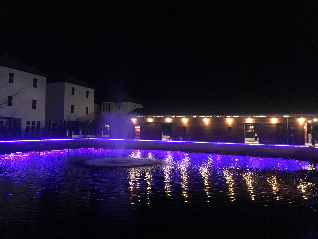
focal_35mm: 29
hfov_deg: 61.7
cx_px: 159
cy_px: 120
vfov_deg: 48.2
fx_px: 266
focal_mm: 4.15
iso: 1000
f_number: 2.2
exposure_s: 1/15
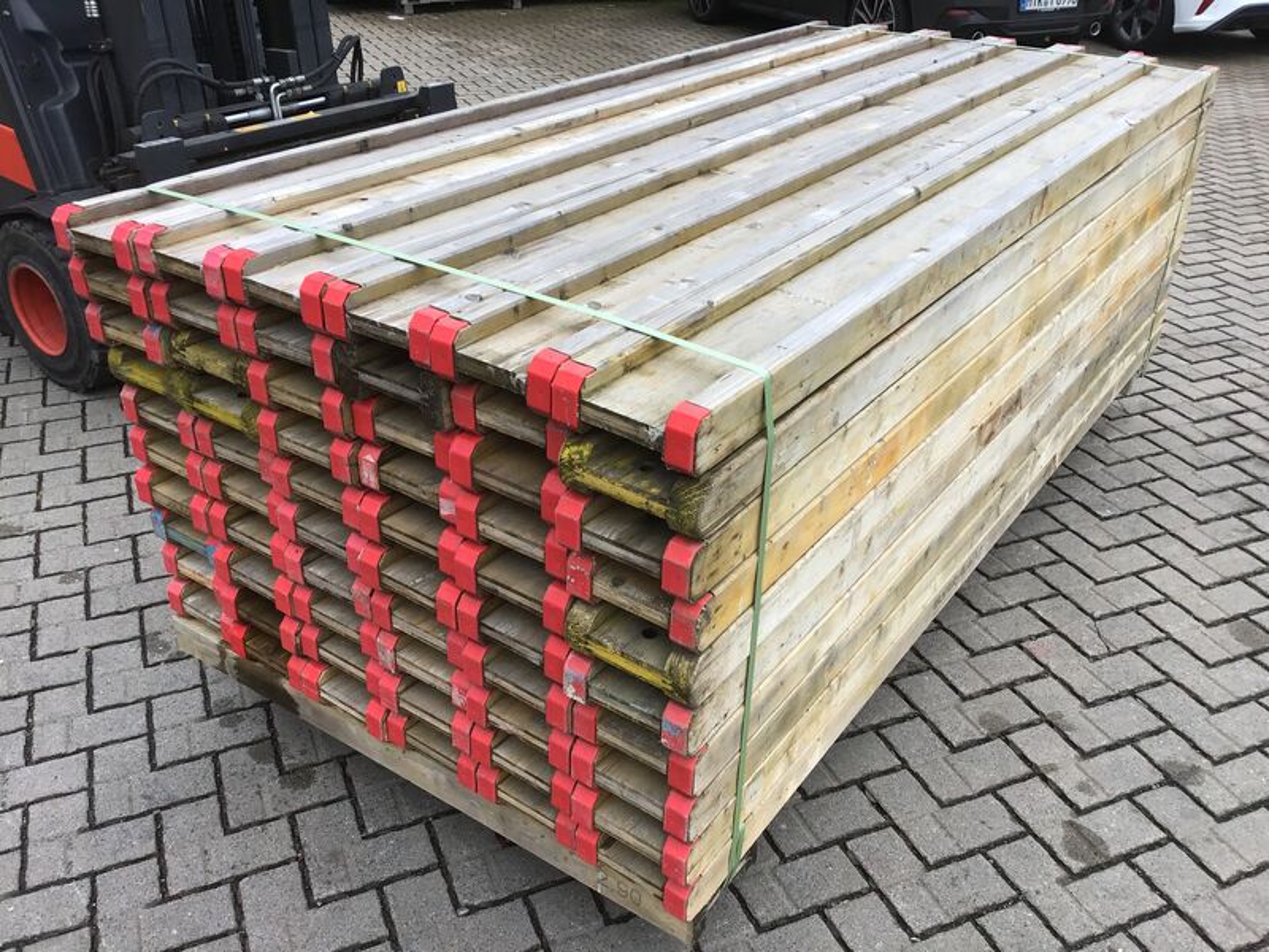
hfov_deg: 58.4
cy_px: 476
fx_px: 1136
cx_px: 634
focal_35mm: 31
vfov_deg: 45.4
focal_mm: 3.3
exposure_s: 1/100
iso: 32
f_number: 2.4
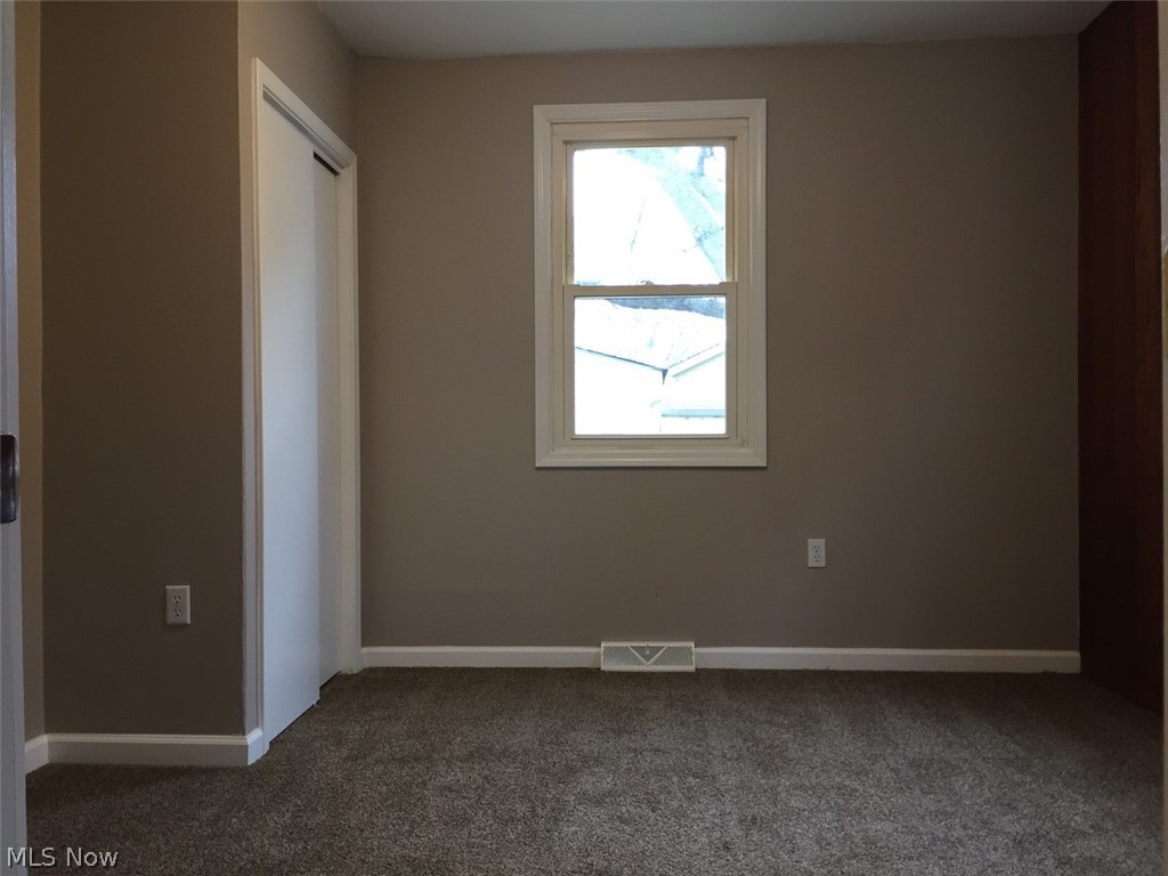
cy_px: 438
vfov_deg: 48.2
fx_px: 979
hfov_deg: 61.7
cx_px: 584
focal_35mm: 29
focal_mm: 4.15
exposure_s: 1/30
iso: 100
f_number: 2.2
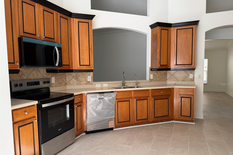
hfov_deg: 71.5
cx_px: 116
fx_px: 162
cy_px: 84
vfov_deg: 51.2
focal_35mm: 25
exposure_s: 1/197
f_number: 1.78
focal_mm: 6.76
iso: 100
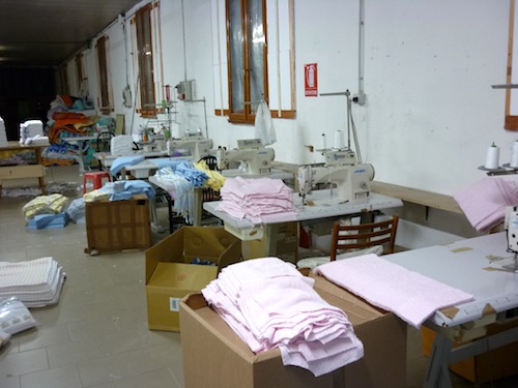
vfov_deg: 42.9
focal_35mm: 33
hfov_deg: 55.4
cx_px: 259
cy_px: 194
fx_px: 494
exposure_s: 1/30
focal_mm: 5.5
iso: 200
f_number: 2.8
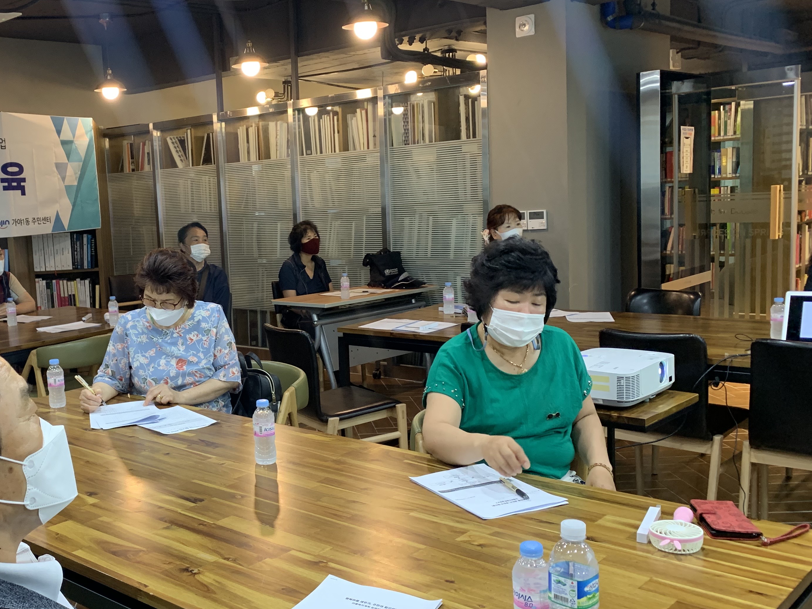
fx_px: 891
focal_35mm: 38
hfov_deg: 47.5
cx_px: 225
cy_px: 294
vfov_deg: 37.7
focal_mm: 4.25
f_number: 1.8
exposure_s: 1/60
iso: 160
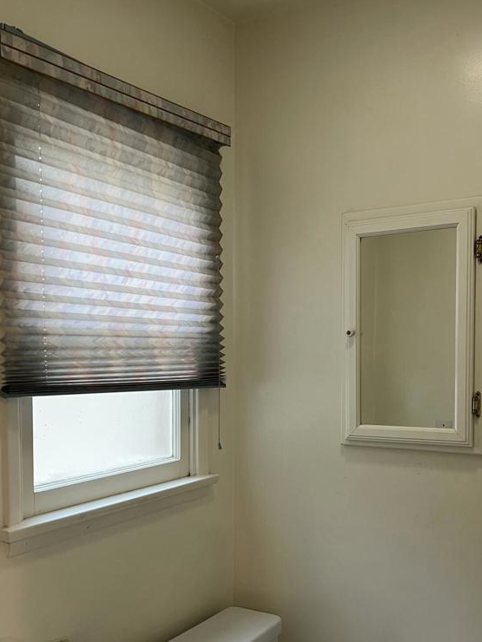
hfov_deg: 39.5
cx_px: 288
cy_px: 406
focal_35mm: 36
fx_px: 668
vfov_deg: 50.8
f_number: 1.5
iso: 125
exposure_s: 1/60
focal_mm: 5.7
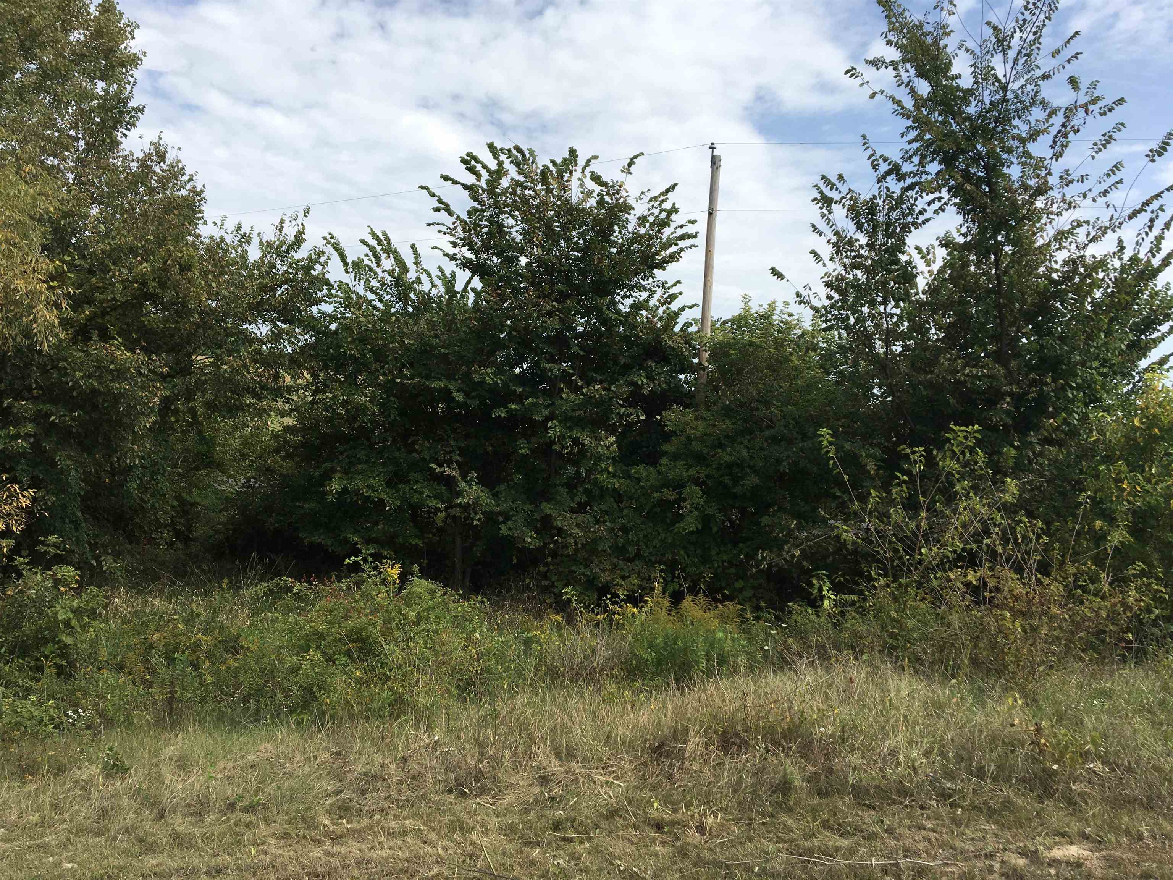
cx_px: 586
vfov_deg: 48.2
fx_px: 983
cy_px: 440
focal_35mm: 29
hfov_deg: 61.7
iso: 25
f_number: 2.2
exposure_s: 1/1603
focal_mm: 4.15
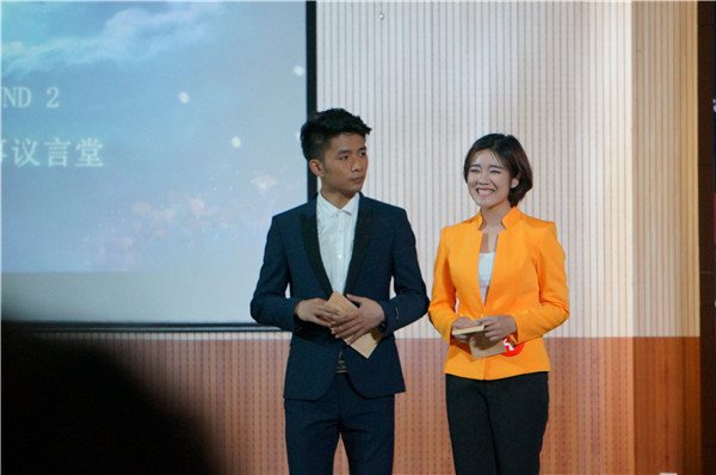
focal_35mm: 180
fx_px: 3574
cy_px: 238
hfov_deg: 11.4
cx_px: 358
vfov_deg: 7.6
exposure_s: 1/200
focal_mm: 120
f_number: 5.6
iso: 2500
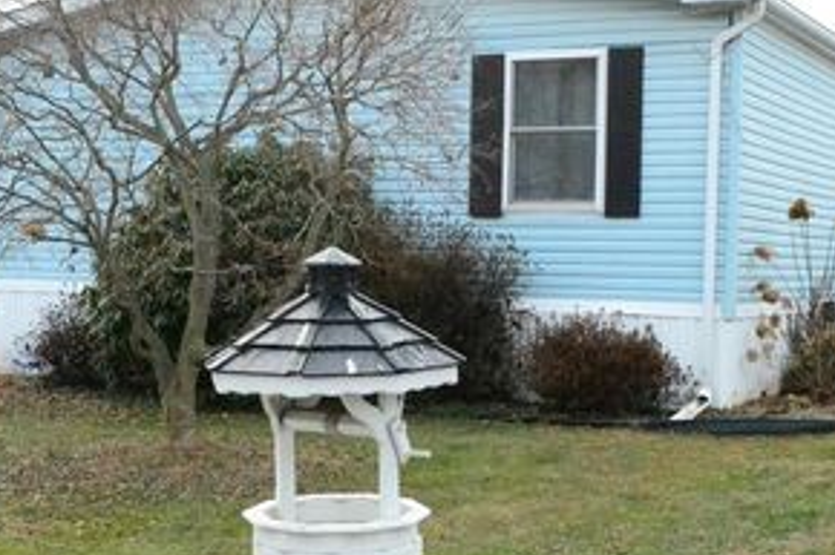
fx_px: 1437
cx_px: 495
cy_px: 289
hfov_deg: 32.3
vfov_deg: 21.9
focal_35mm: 62
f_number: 13
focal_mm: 24
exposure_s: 1/1600
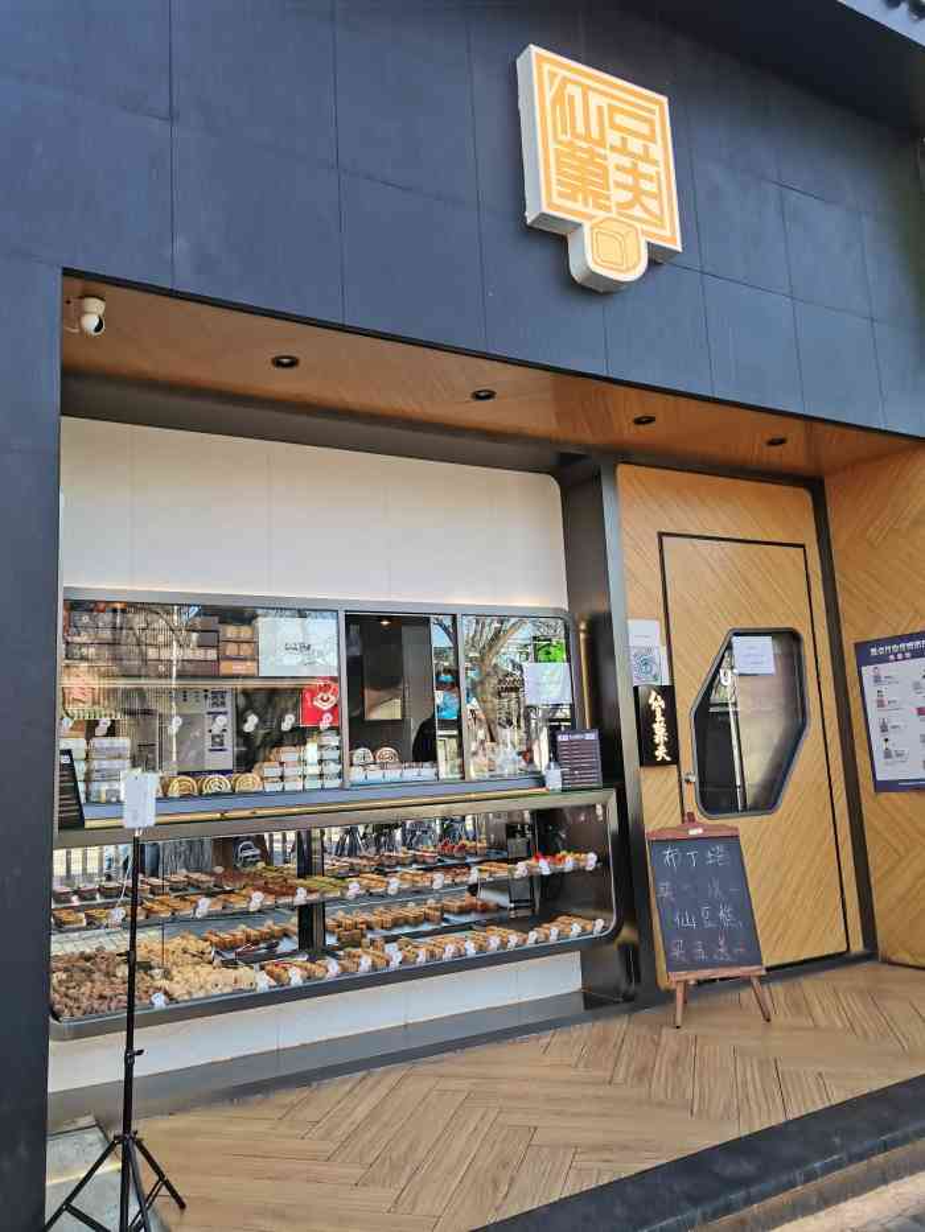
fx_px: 962
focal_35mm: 27
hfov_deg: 51.4
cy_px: 616
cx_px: 462
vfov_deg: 65.3
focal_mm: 4.94
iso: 50
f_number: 1.9
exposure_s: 1/145
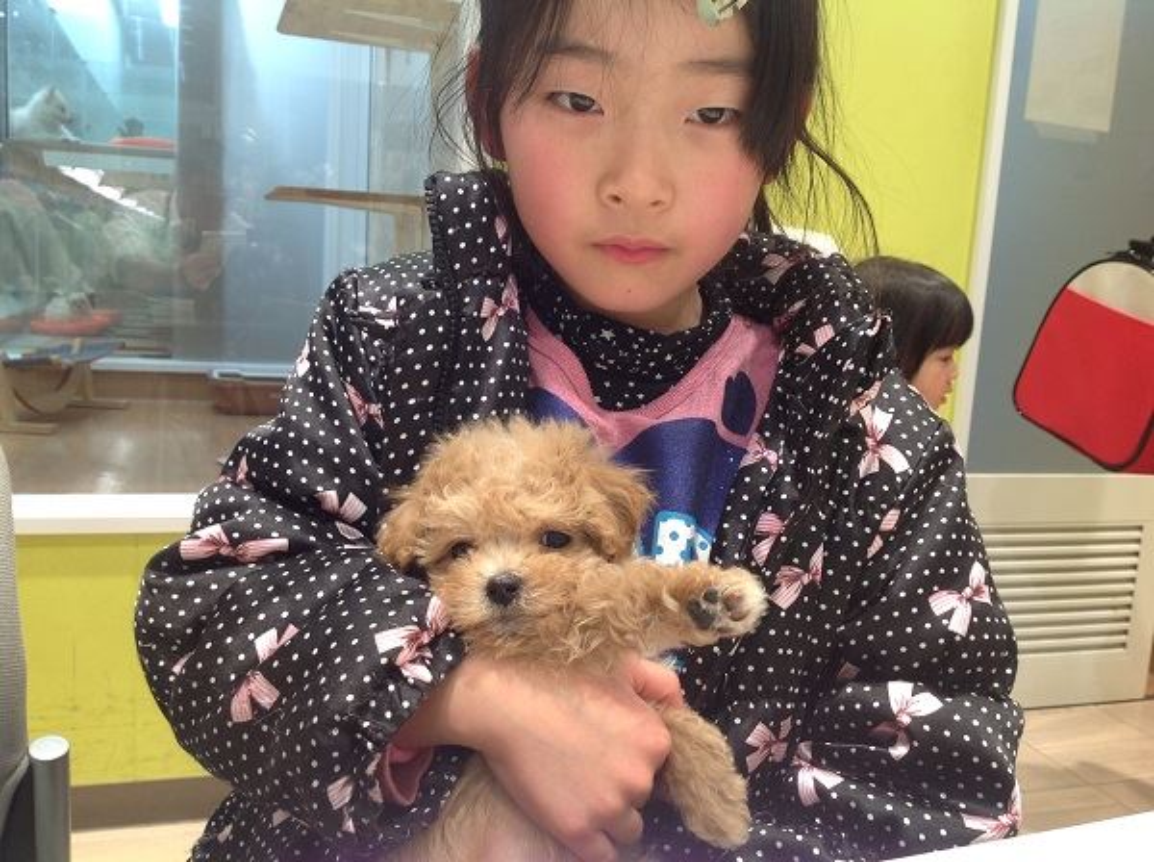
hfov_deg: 52.7
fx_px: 1165
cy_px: 431
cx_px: 577
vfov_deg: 40.6
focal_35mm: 35
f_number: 2.4
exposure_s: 1/30
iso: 50
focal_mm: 4.28
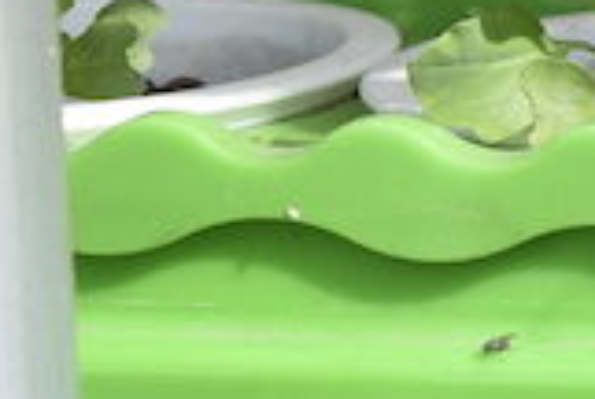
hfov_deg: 8.3
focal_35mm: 238
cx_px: 1101
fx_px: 3941
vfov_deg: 5.8
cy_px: -68
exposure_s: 1/250
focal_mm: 32
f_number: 8
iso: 220
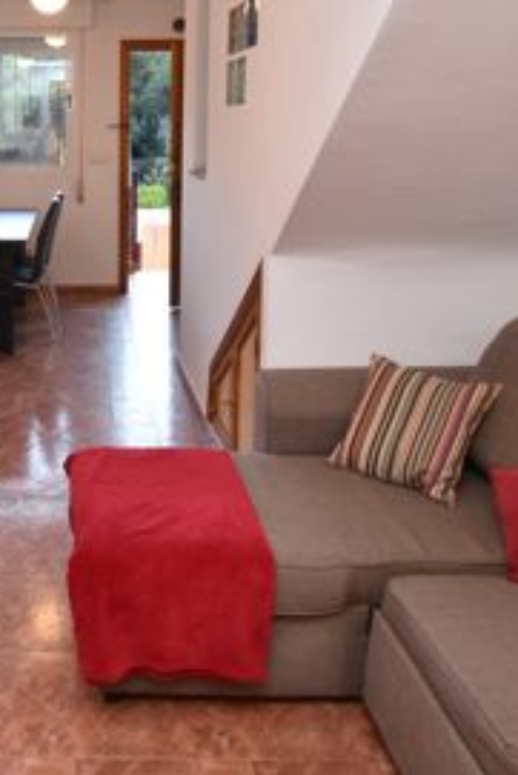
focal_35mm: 39
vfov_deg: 48.7
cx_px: 50
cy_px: 259
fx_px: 841
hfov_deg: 32.5
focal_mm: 10
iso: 800
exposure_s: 1/125
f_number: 4.5
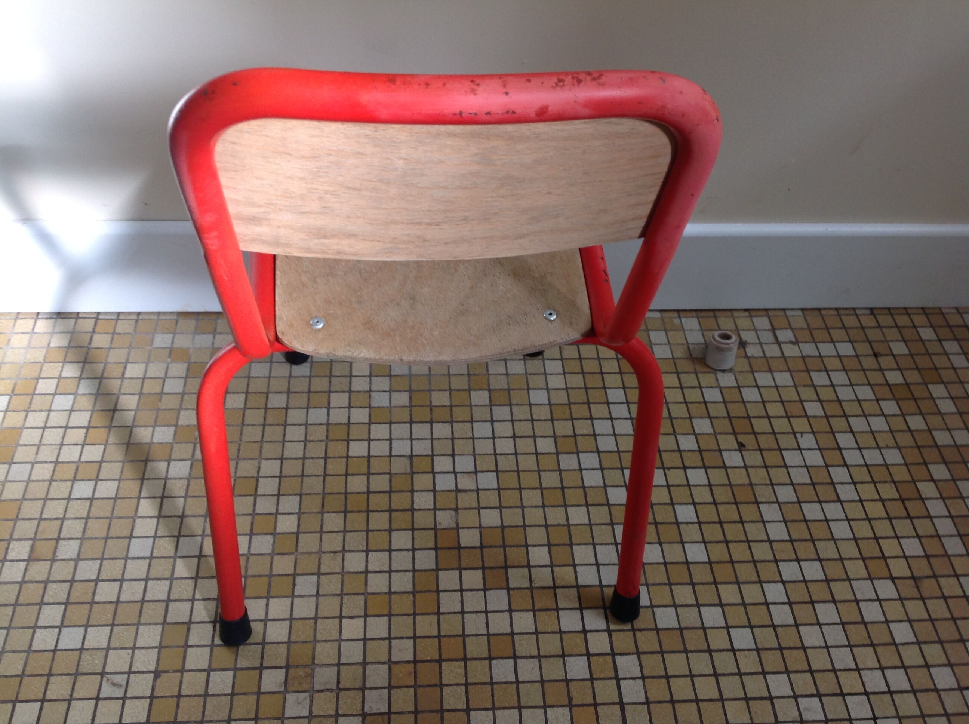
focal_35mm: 35
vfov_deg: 40.6
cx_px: 484
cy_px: 362
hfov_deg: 52.7
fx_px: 978
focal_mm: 4.28
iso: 50
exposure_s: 1/15
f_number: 2.4
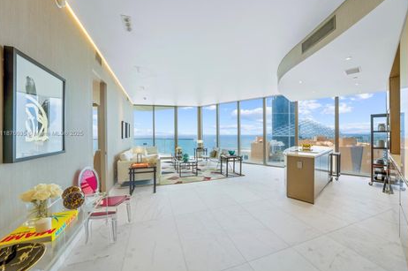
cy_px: 134
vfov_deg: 85.3
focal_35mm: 13
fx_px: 147
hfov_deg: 108.3
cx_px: 215
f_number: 7.1
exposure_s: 1/30
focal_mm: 12
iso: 100
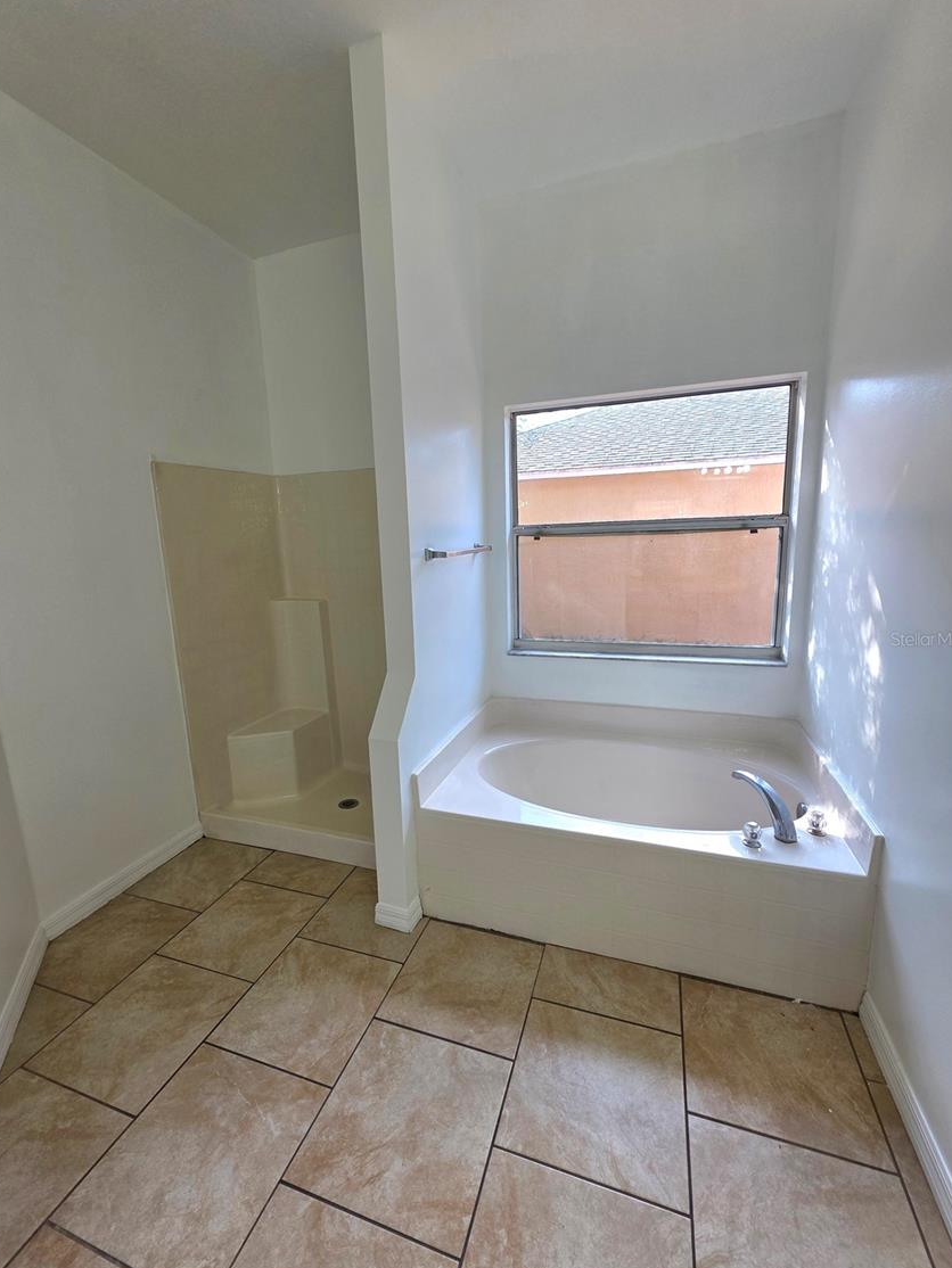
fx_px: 513
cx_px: 459
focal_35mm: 14
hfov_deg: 85.7
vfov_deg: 102.0
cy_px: 639
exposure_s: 1/120
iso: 50
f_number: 1.9
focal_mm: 2.2
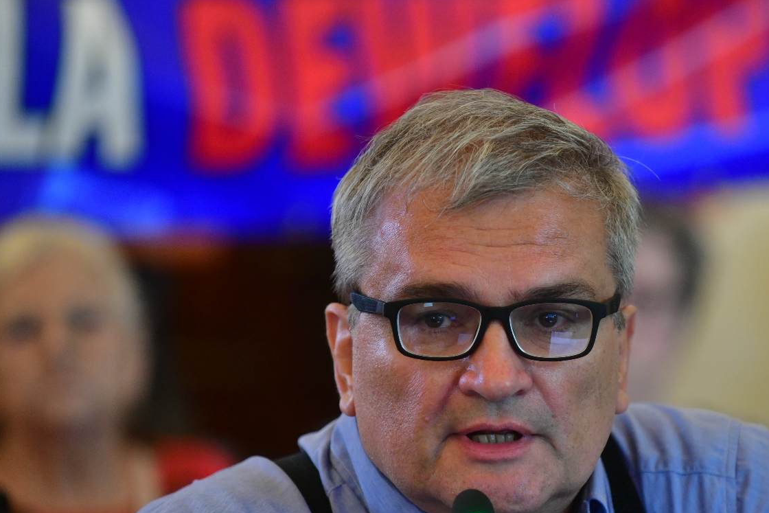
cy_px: 337
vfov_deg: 6.3
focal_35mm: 217
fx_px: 4636
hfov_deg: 9.5
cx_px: 520
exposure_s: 1/125
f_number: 2.8
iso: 1600
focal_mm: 150
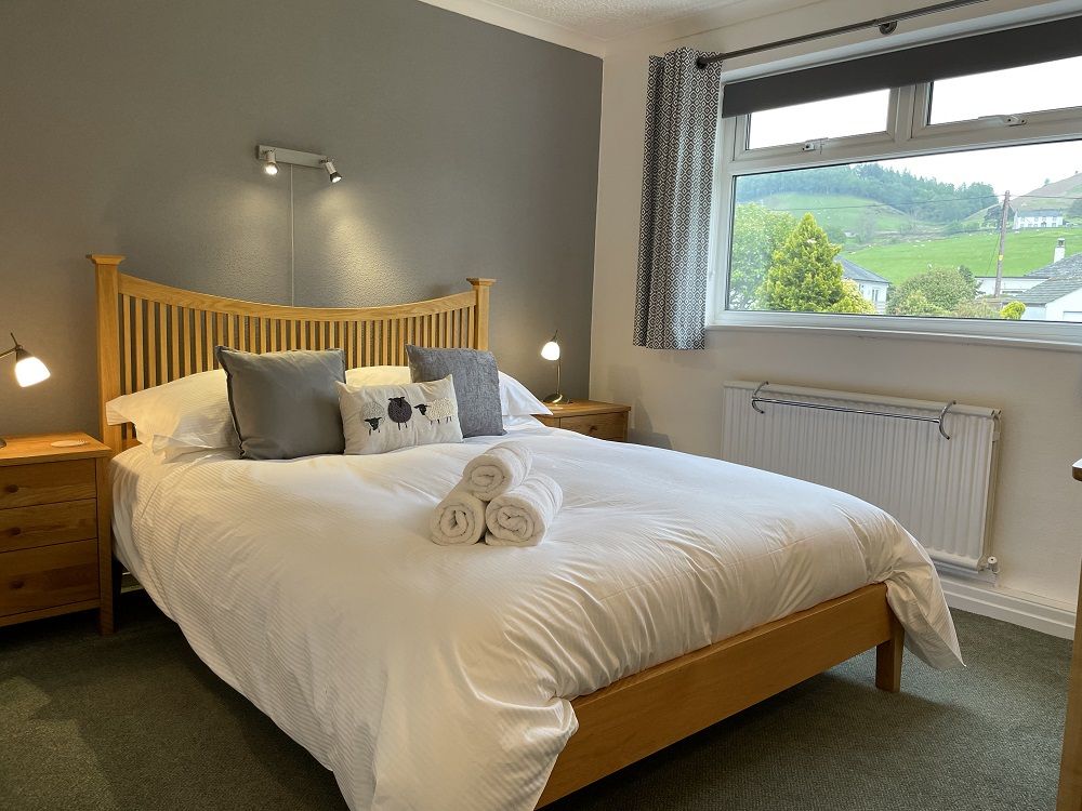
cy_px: 406
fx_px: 813
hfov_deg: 67.3
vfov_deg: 53.1
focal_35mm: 26
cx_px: 541
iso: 100
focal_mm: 4.2
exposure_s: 1/100
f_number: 1.6
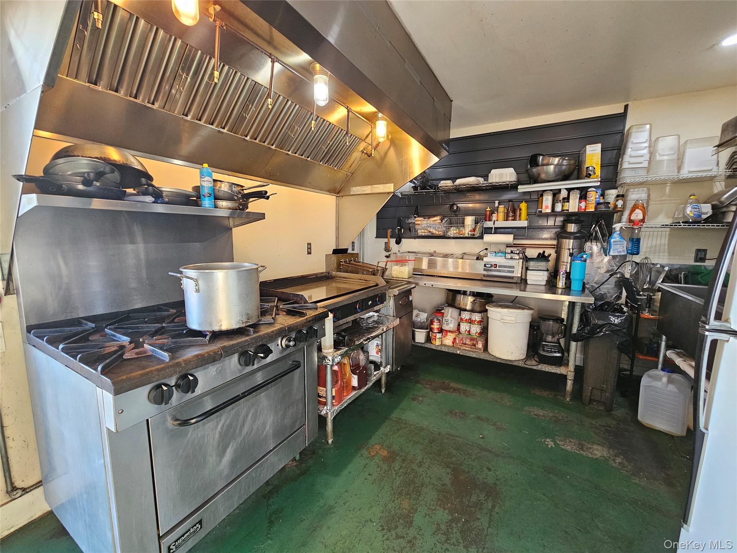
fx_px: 277
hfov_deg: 106.2
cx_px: 368
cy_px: 276
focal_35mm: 13
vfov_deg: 89.9
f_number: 2.2
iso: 200
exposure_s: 1/60
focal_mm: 2.2
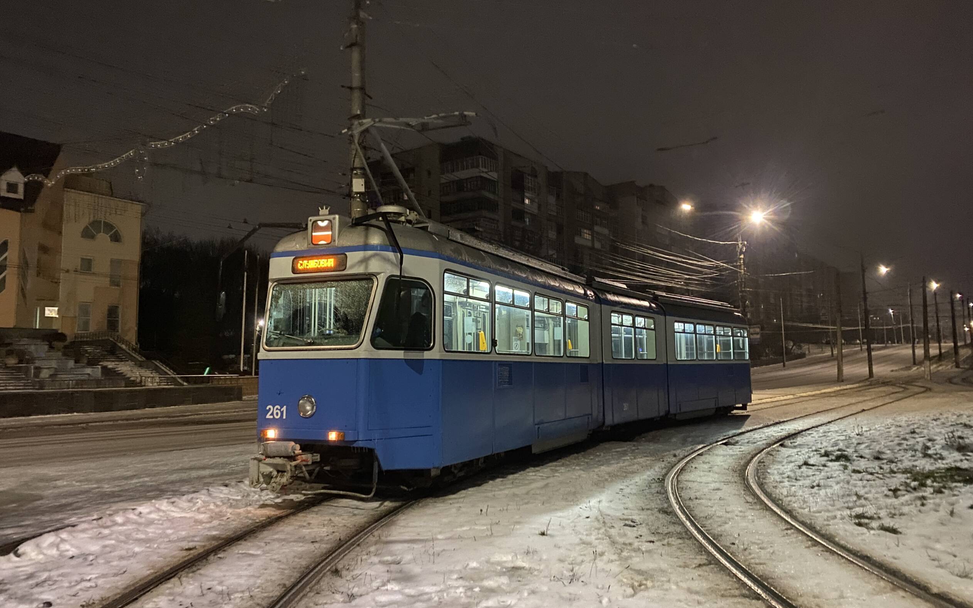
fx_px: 742
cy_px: 296
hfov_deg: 66.5
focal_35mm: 28
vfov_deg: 44.5
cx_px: 488
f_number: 1.8
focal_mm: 4.25
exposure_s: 1/23
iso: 1000
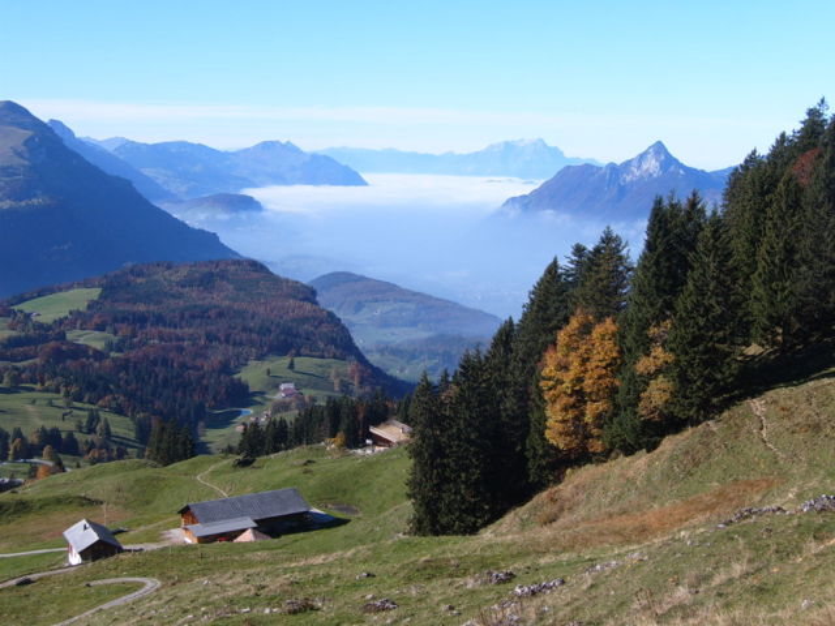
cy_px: 313
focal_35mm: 56
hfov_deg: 34.3
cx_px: 418
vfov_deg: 26.1
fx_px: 1351
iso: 63
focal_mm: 9.4
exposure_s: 1/180
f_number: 7.1
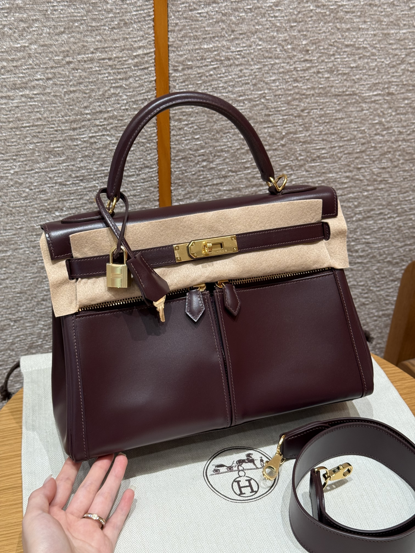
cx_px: 208
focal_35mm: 48
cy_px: 276
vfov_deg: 39.7
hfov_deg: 30.3
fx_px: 767
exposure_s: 1/78
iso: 100
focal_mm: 6.76
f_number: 1.78
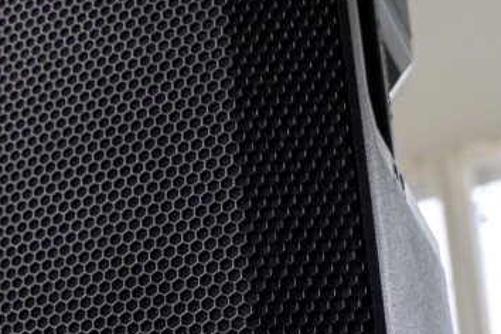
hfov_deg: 16.6
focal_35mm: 117
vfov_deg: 11.7
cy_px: 160
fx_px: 1628
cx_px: -126
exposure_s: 1/320
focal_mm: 24
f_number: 2.8
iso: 400
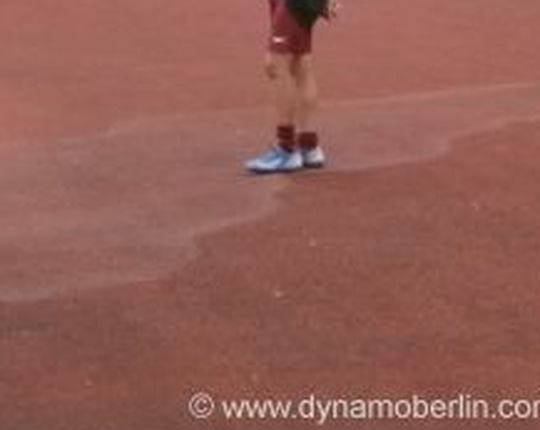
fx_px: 2330
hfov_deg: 13.1
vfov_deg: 9.9
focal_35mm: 146
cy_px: -367
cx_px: 460
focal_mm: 6.4
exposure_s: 1/50
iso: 80
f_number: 8.7
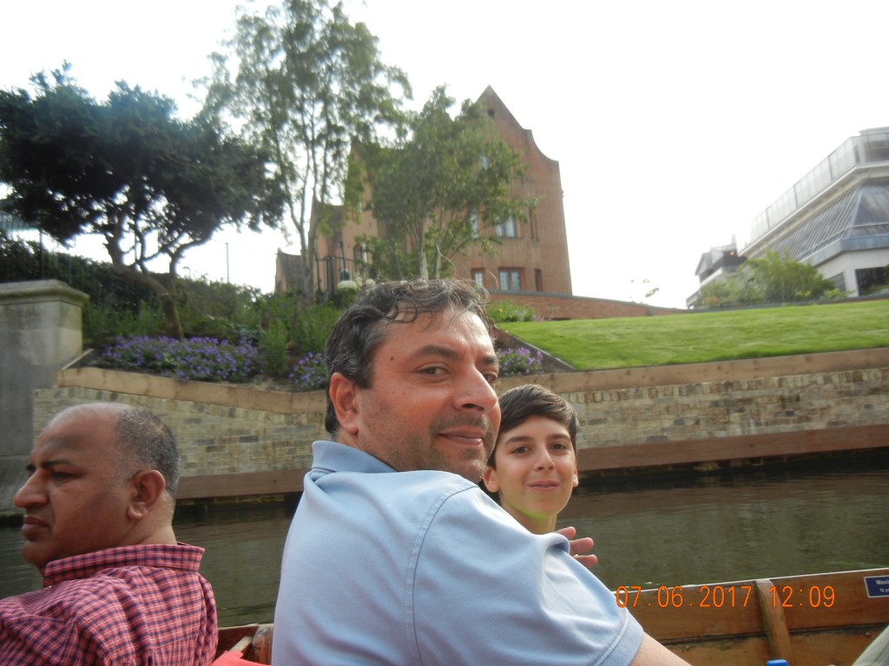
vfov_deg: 46.8
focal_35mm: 30
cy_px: 333
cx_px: 444
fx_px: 770
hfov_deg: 60.0
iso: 160
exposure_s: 1/414
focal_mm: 5.4
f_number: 3.5
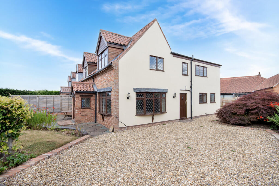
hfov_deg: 96.7
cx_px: 140
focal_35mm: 16
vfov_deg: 73.8
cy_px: 93
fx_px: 124
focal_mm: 11
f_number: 8
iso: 100
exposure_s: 1/100
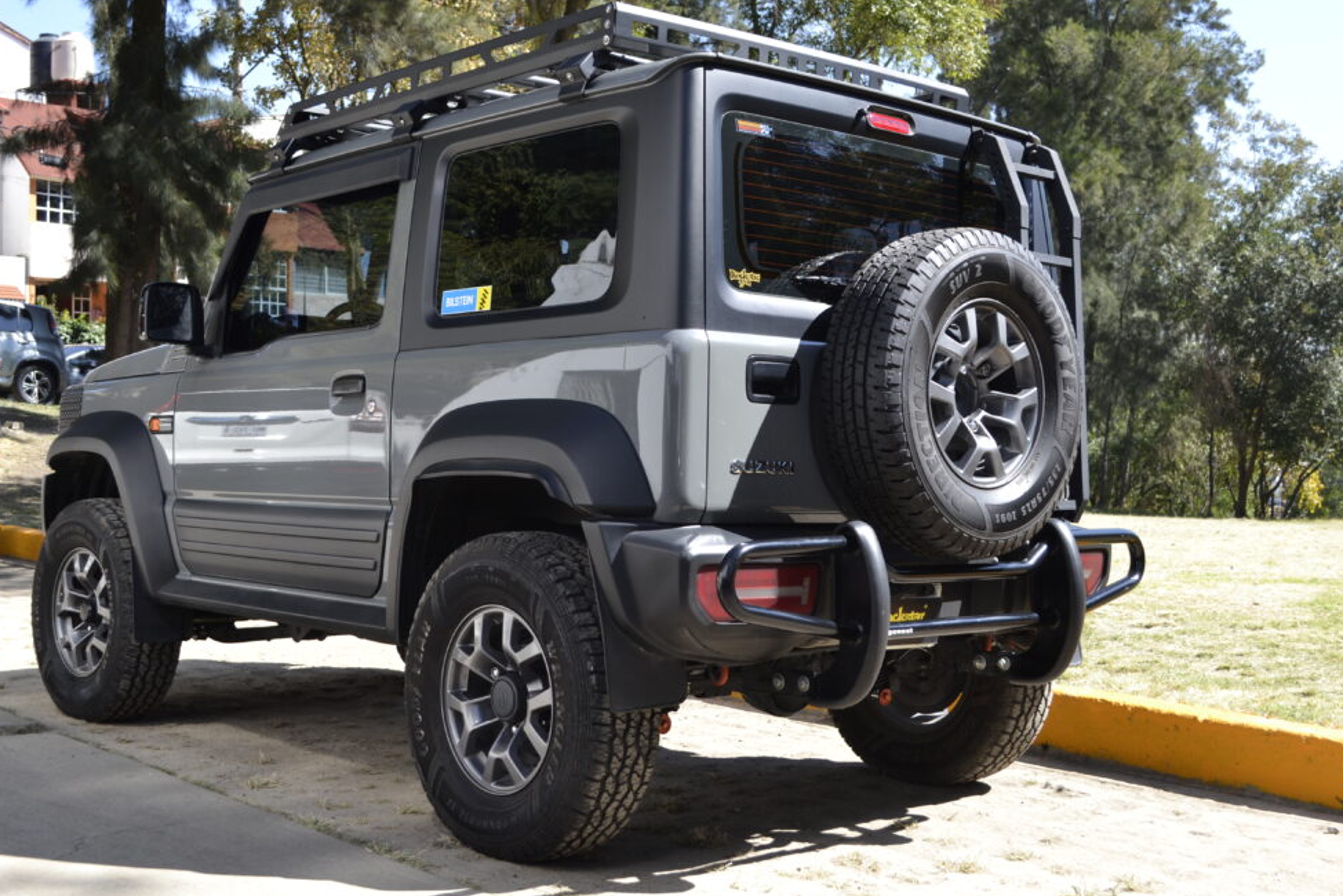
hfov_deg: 47.4
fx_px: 1530
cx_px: 667
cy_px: 436
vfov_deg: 32.7
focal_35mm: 41
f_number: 5.6
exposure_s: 1/125
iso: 100
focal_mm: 26
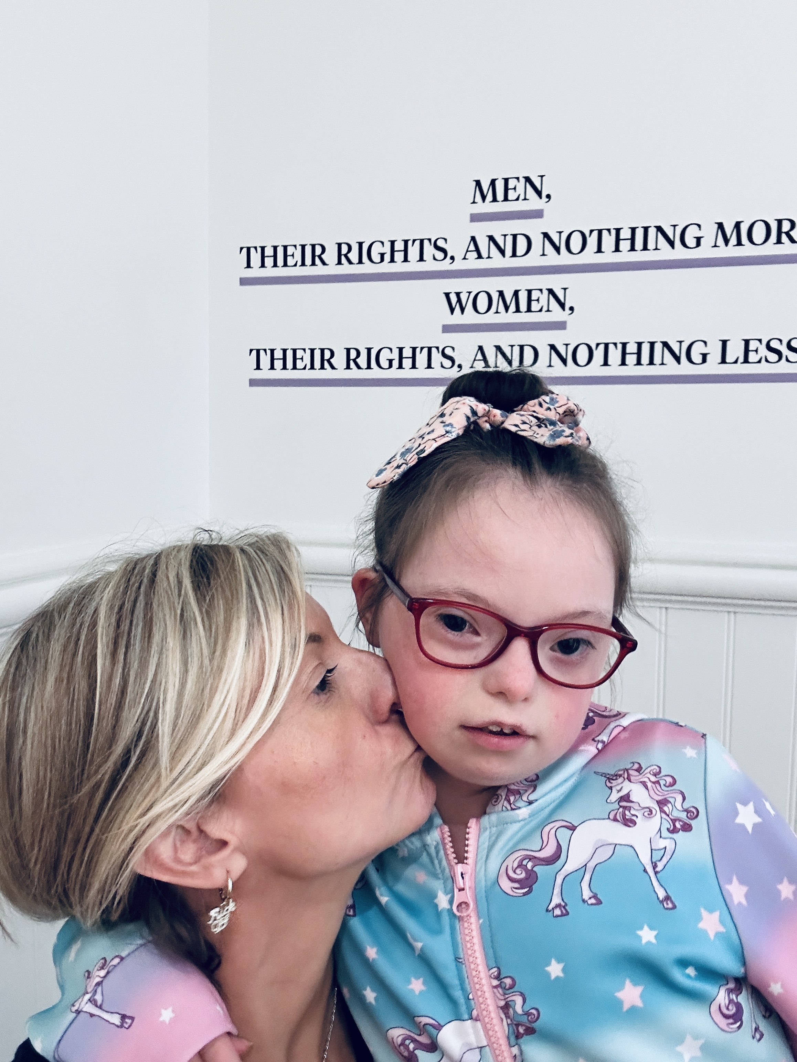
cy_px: 531
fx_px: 921
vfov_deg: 60.0
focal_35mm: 30
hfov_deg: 46.8
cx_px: 398
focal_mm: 2.69
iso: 200
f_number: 1.9
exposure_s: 1/42
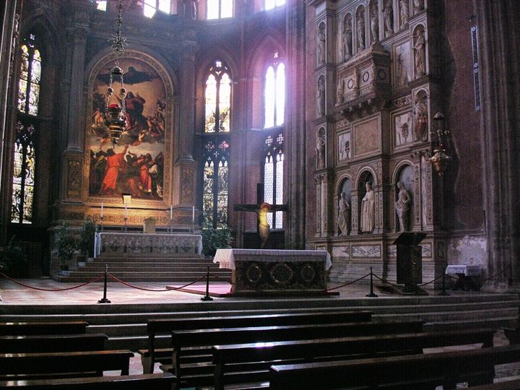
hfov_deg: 50.1
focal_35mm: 37
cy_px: 195
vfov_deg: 38.7
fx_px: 556
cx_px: 260
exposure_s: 1/40
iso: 125
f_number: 3.5
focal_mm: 7.7
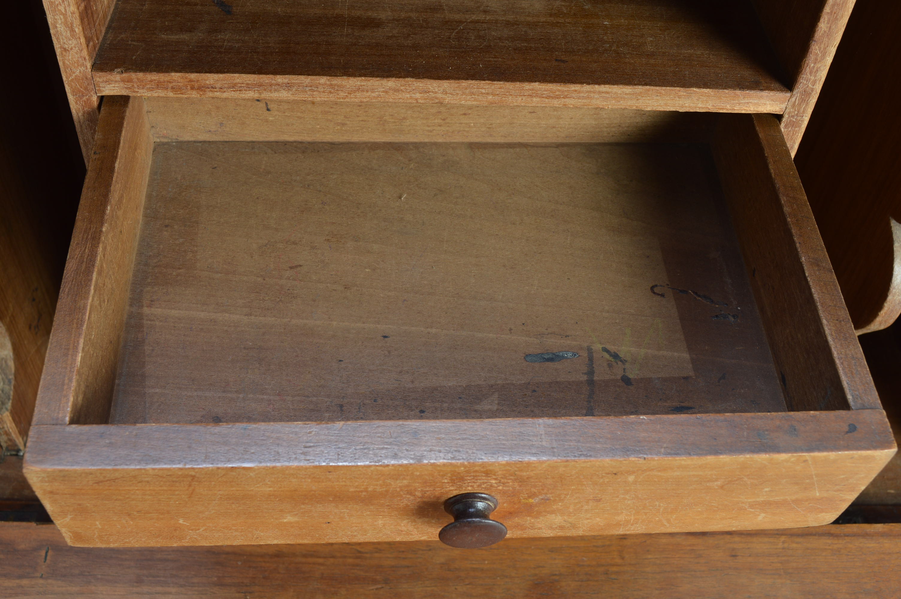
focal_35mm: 40
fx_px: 1013
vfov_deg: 33.0
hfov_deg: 48.0
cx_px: 450
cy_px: 300
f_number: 9
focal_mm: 27
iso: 100
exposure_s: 1/100
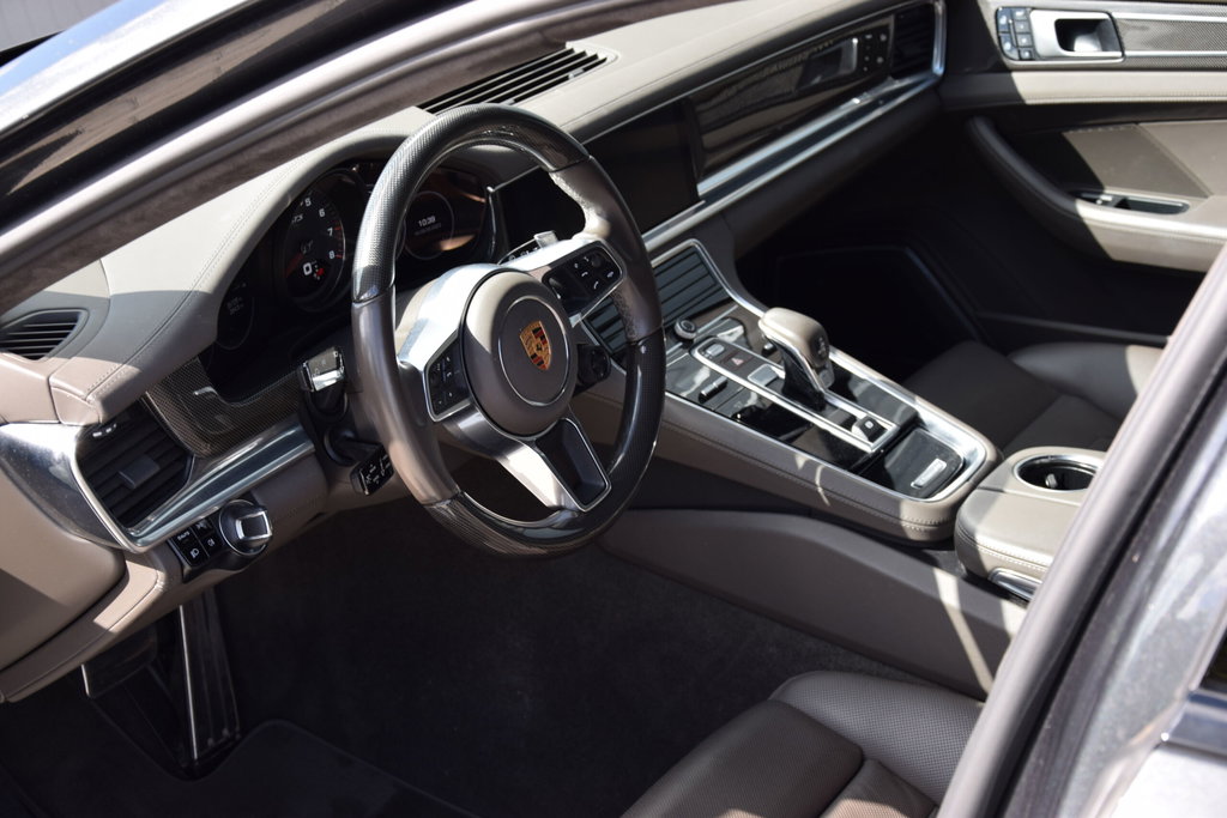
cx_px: 614
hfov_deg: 31.9
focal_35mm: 63
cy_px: 409
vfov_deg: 21.6
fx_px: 2147
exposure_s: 1/100
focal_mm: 42
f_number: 5
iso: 100
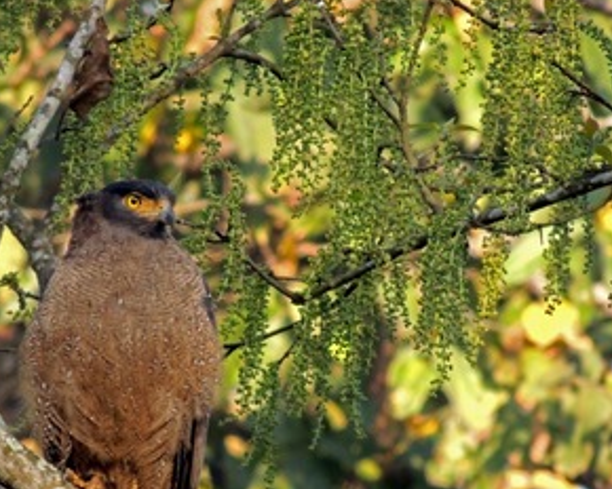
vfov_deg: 1.0
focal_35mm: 1549
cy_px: 351
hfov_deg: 1.2
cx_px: 219
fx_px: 28057
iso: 400
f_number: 7.4
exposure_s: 1/250
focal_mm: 180
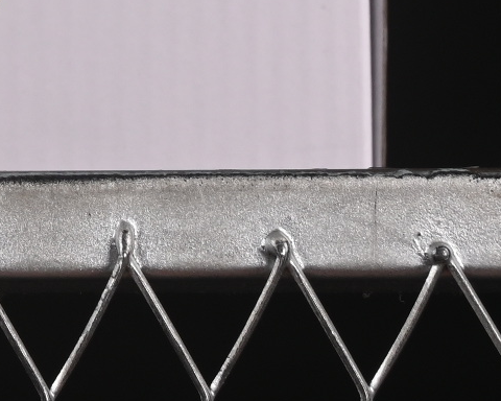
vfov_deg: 3.8
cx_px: -673
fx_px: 6050
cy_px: -440
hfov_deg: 4.6
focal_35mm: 408
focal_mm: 50
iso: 160
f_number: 8
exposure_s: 1/80
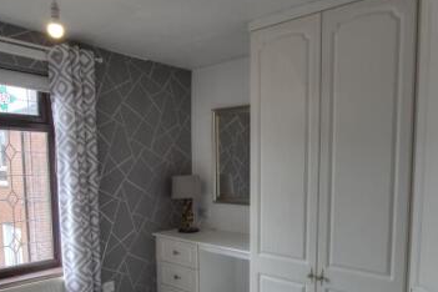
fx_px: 341
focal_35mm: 28
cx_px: 250
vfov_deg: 45.7
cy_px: 195
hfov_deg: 65.2
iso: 400
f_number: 8
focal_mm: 10
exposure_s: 1/60
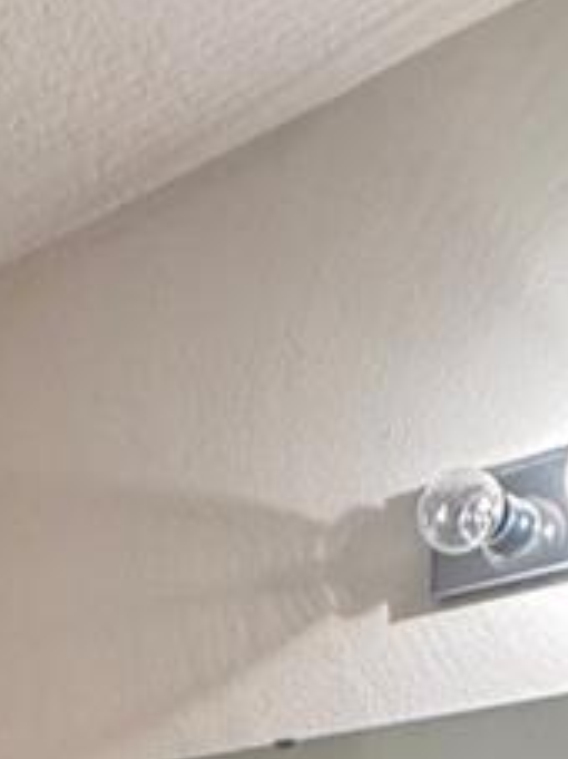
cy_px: 1167
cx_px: -140
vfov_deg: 21.6
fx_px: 1621
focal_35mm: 74
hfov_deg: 18.7
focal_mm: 2.22
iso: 500
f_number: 2.2
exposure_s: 1/60
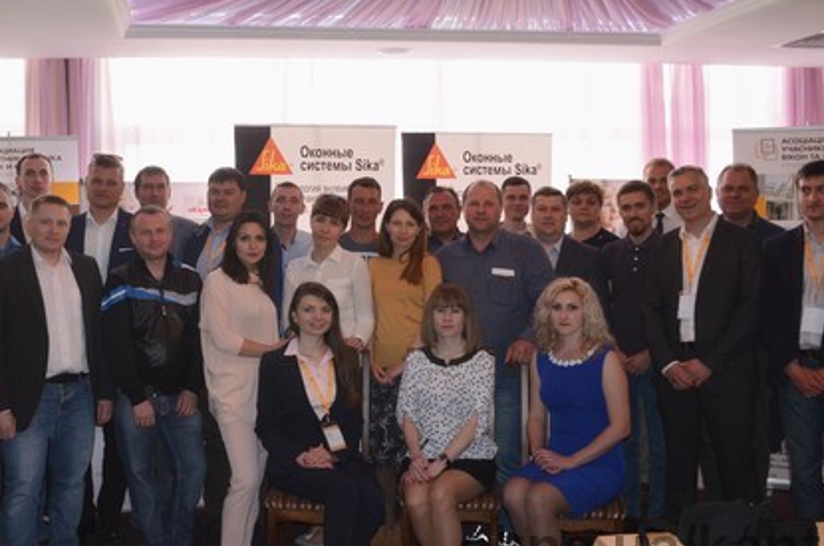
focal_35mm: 39
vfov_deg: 33.9
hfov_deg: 49.0
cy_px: 207
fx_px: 891
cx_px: 294
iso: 450
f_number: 3.5
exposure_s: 1/60
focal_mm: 18
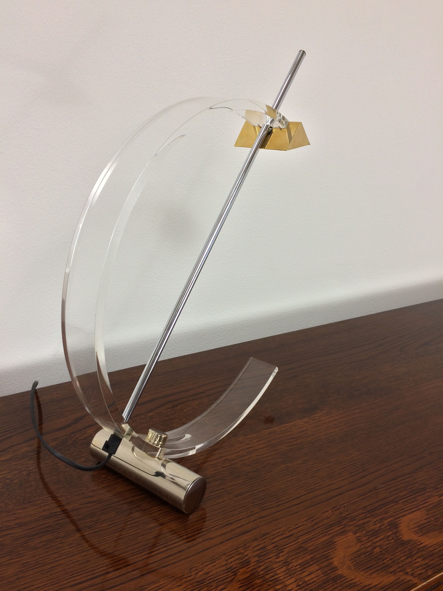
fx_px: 495
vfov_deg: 61.7
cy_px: 296
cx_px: 222
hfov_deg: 48.2
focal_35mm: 29
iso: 40
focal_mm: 4.15
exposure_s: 1/33
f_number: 2.2
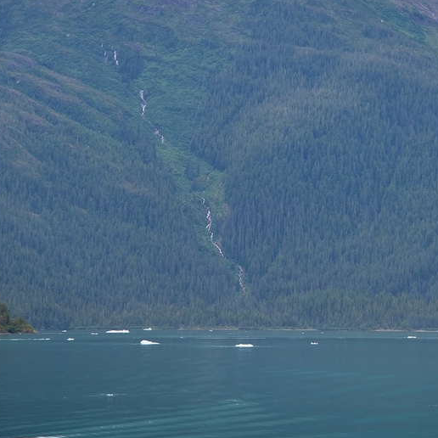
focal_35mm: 173
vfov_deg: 10.1
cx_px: 381
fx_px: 2477
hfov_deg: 10.1
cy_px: 115
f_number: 4.5
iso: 100
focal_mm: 82
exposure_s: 1/200
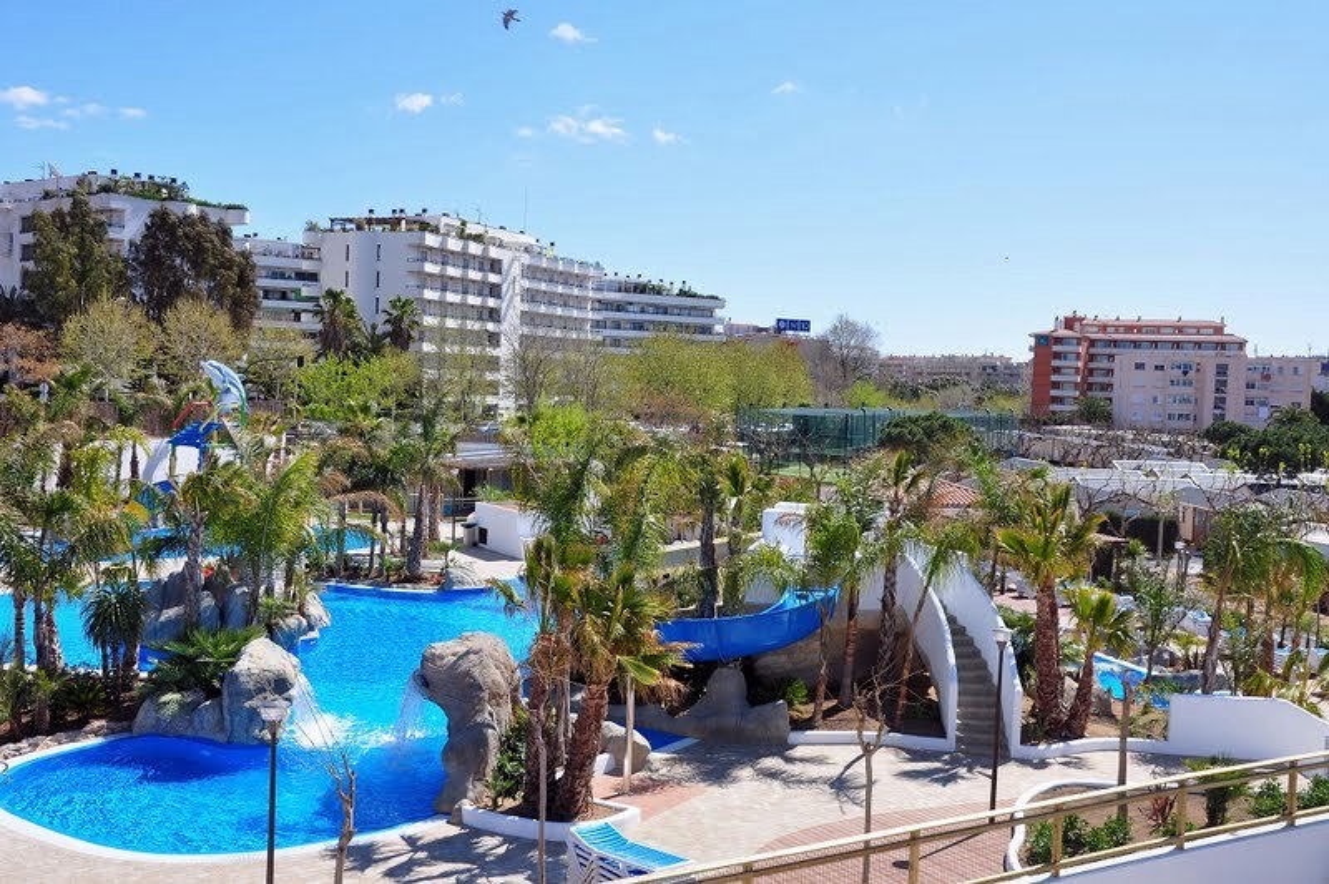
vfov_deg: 35.4
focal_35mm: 38
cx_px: 664
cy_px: 442
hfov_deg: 51.3
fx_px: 1383
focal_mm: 25
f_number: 10
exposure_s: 1/250
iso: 200
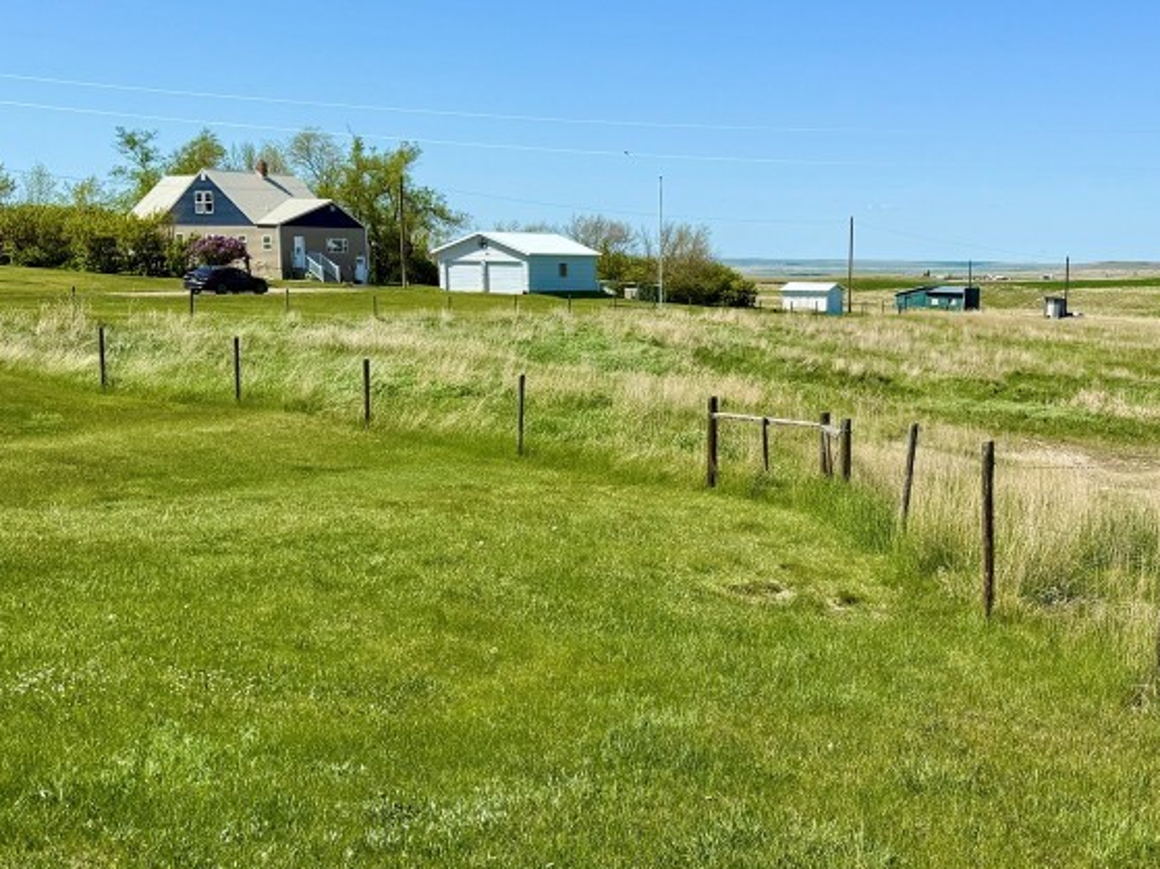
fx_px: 1474
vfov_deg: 32.8
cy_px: 498
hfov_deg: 42.5
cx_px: 755
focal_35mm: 44
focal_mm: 6.76
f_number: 1.78
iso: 80
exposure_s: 1/5714
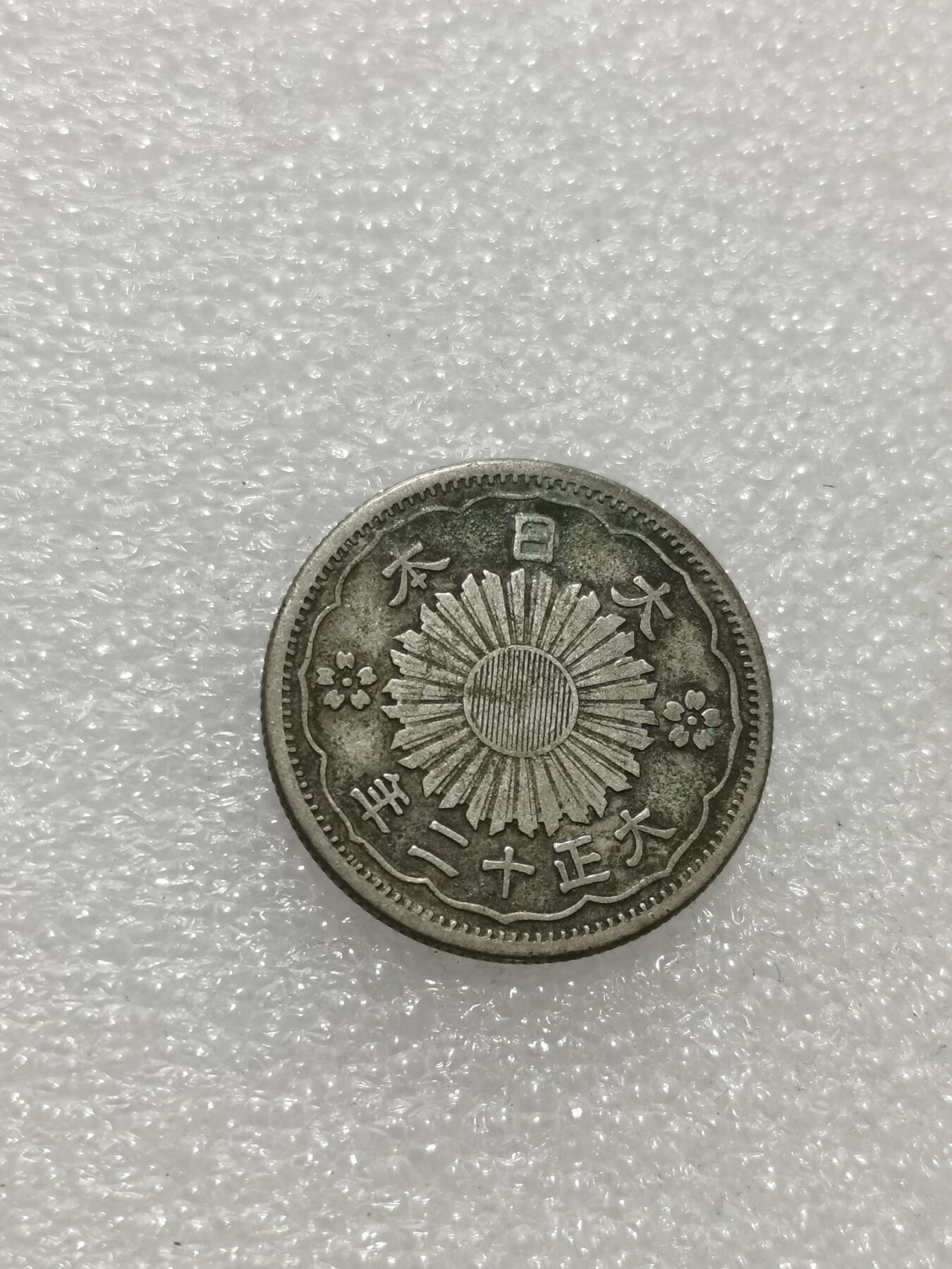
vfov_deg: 28.2
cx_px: 476
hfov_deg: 21.3
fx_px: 2530
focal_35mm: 69
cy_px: 634
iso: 80
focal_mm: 5.58
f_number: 1.8
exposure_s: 1/100
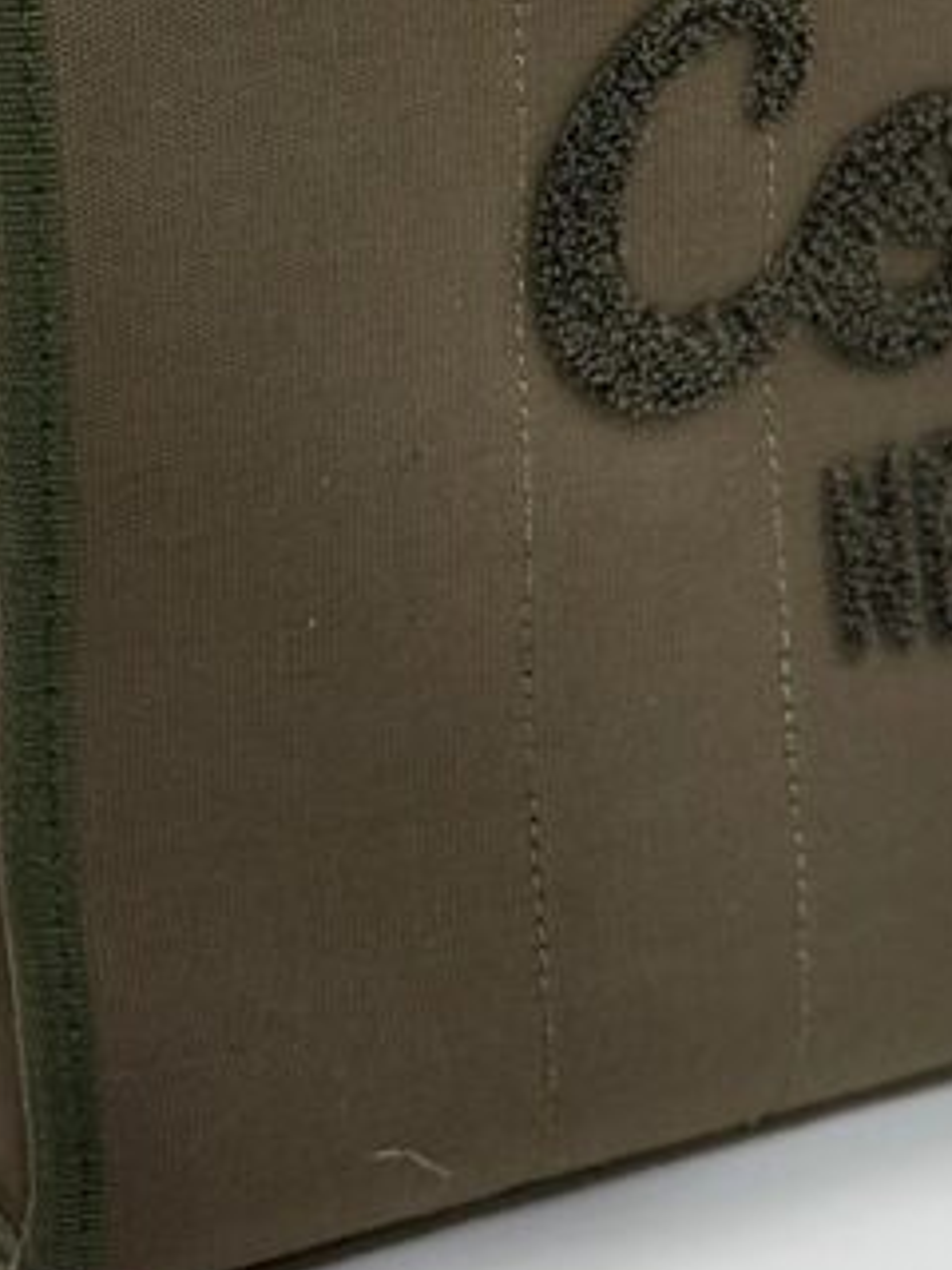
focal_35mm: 130
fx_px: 4767
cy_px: -189
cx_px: 678
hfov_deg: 11.4
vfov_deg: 14.7
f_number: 1.78
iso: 80
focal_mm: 6.76
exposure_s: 1/478
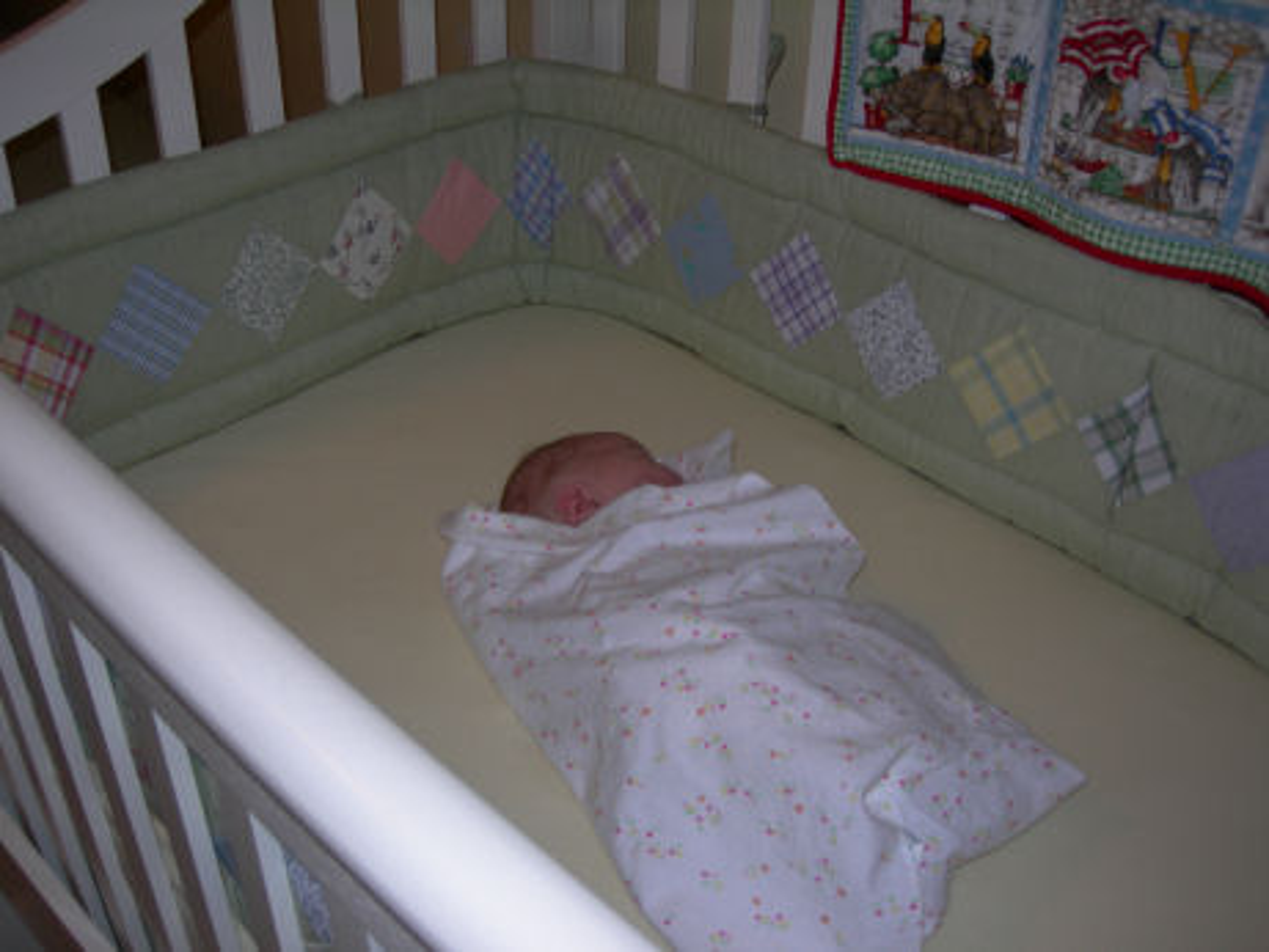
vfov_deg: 37.7
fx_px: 1393
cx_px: 634
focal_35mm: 38
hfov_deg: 49.0
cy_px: 476
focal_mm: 7.8
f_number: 2.8
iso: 50
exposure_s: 1/60.1
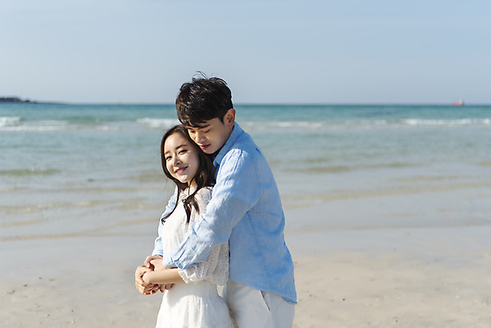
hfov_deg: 34.5
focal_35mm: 58
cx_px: 246
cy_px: 164
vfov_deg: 23.4
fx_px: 791
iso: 100
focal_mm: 58
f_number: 2.8
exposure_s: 1/3200
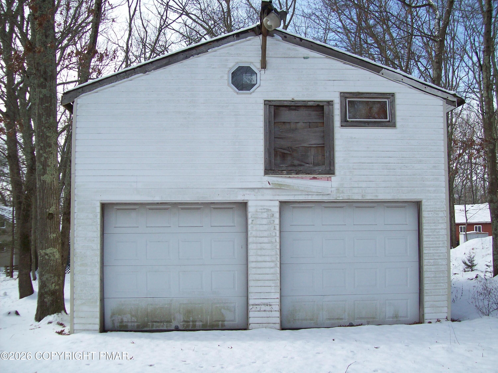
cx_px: 249
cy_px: 186
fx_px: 518
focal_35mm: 36
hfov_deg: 51.4
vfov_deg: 39.7
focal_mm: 6
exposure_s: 1/555
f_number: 2.7
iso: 80
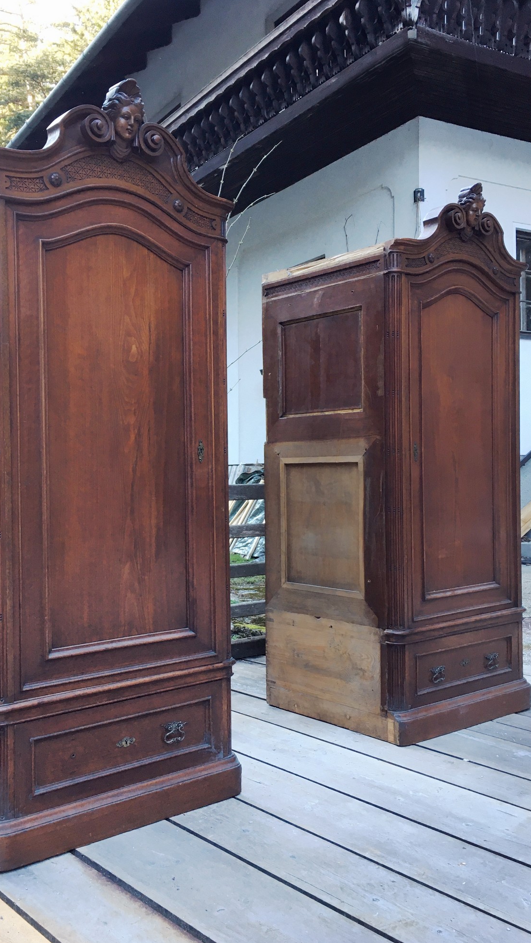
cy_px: 468
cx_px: 192
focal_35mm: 32
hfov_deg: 36.4
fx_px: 801
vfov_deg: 61.0
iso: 32
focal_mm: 4.15
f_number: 2.2
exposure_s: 1/33
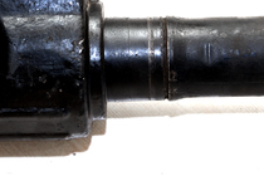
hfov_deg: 12.3
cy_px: -5
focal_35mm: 167
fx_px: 1225
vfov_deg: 8.2
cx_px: 98
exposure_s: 1/125
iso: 400
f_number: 4
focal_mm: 70
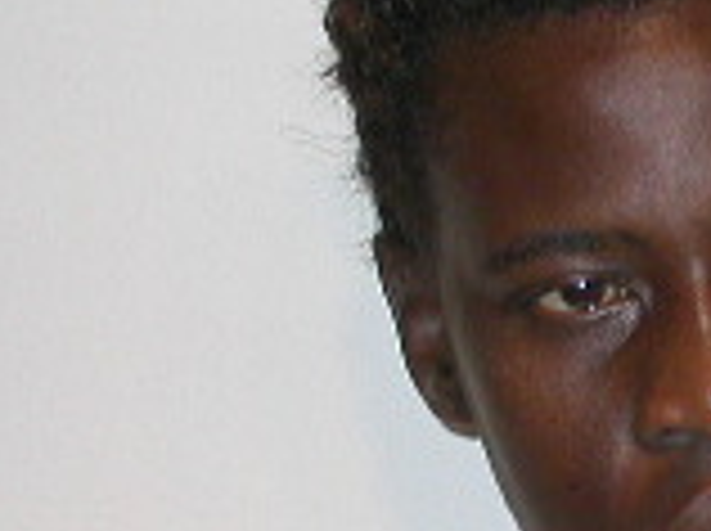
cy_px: 639
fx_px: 5332
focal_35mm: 260
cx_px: 958
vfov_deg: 5.7
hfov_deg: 7.5
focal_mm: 13.3
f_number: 3.2
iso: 100
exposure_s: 1/60.3
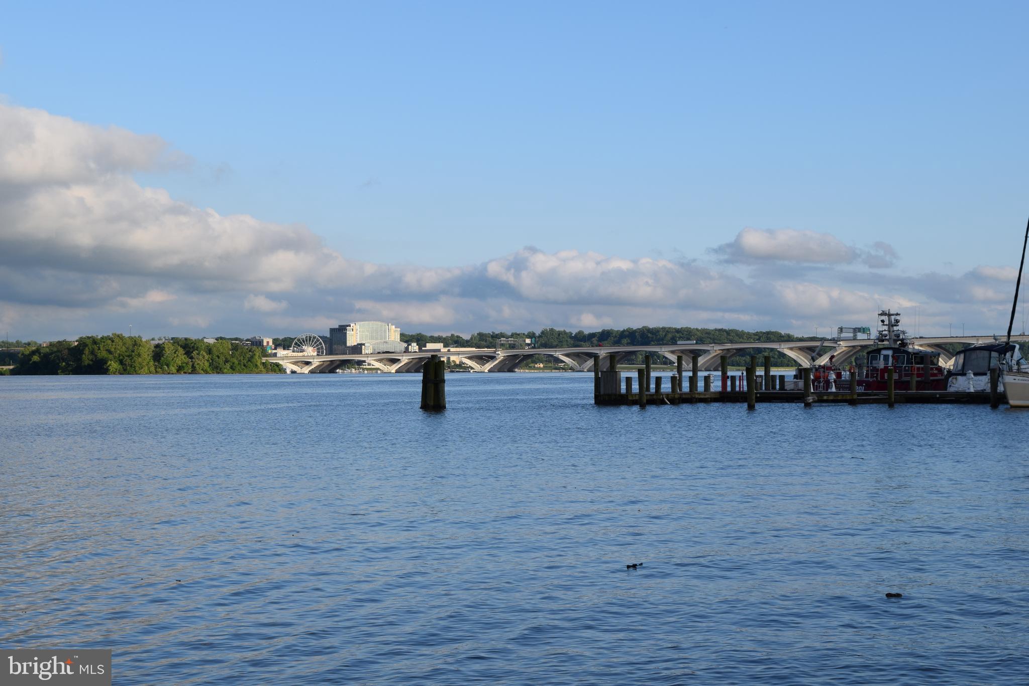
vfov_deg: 18.9
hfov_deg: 28.1
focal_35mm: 72
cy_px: 343
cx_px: 514
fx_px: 2058
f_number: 9
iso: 200
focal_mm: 48
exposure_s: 1/320
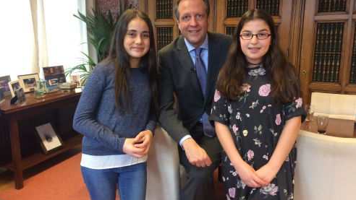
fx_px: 302
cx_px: 179
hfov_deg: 61.0
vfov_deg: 36.7
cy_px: 99
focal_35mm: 32
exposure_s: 1/33
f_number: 2.2
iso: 125
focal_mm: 4.15
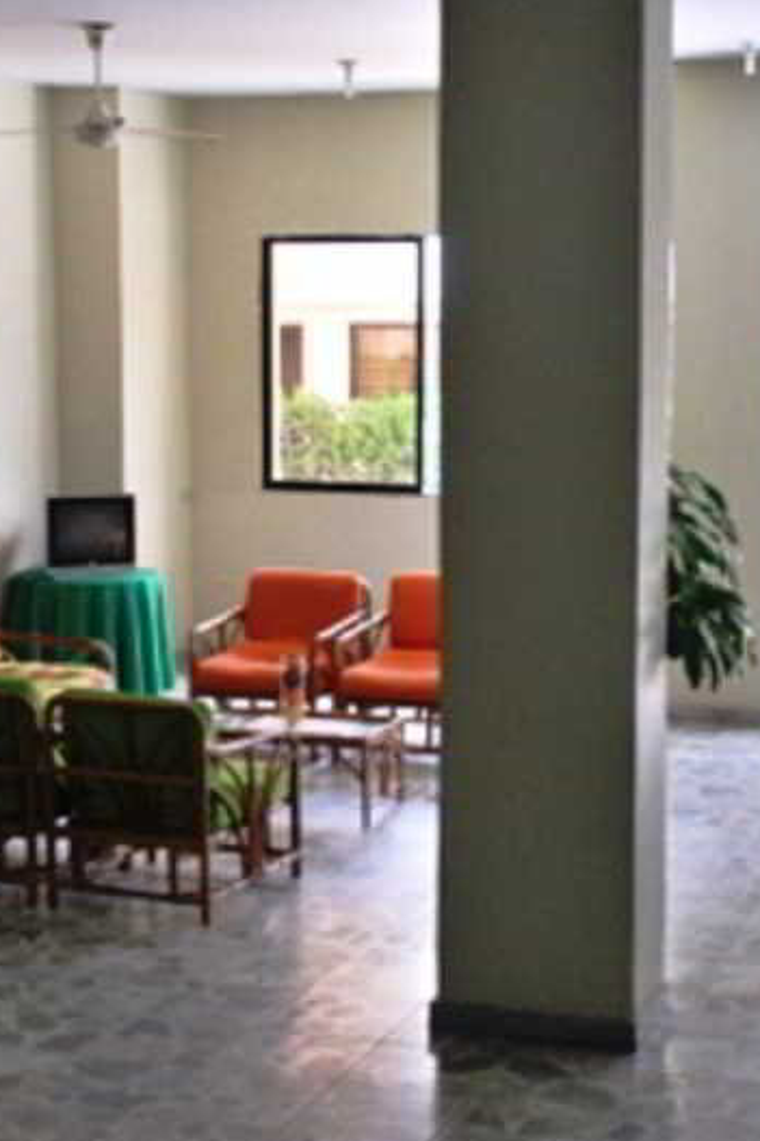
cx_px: 366
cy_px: 576
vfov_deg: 27.7
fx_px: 2313
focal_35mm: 73
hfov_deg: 18.7
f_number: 4.8
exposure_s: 1/30
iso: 250
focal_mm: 32
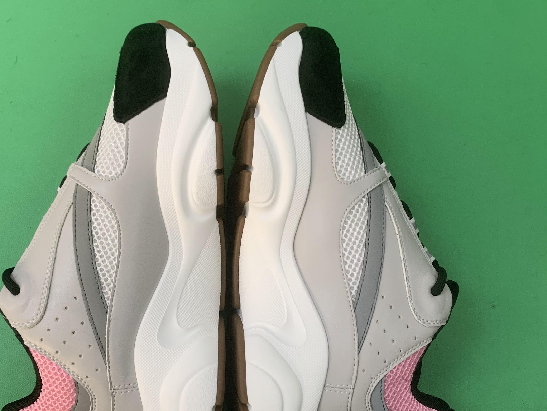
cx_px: 234
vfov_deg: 35.8
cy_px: 258
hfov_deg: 46.7
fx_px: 632
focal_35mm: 40
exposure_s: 1/94
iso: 100
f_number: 1.8
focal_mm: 4.25
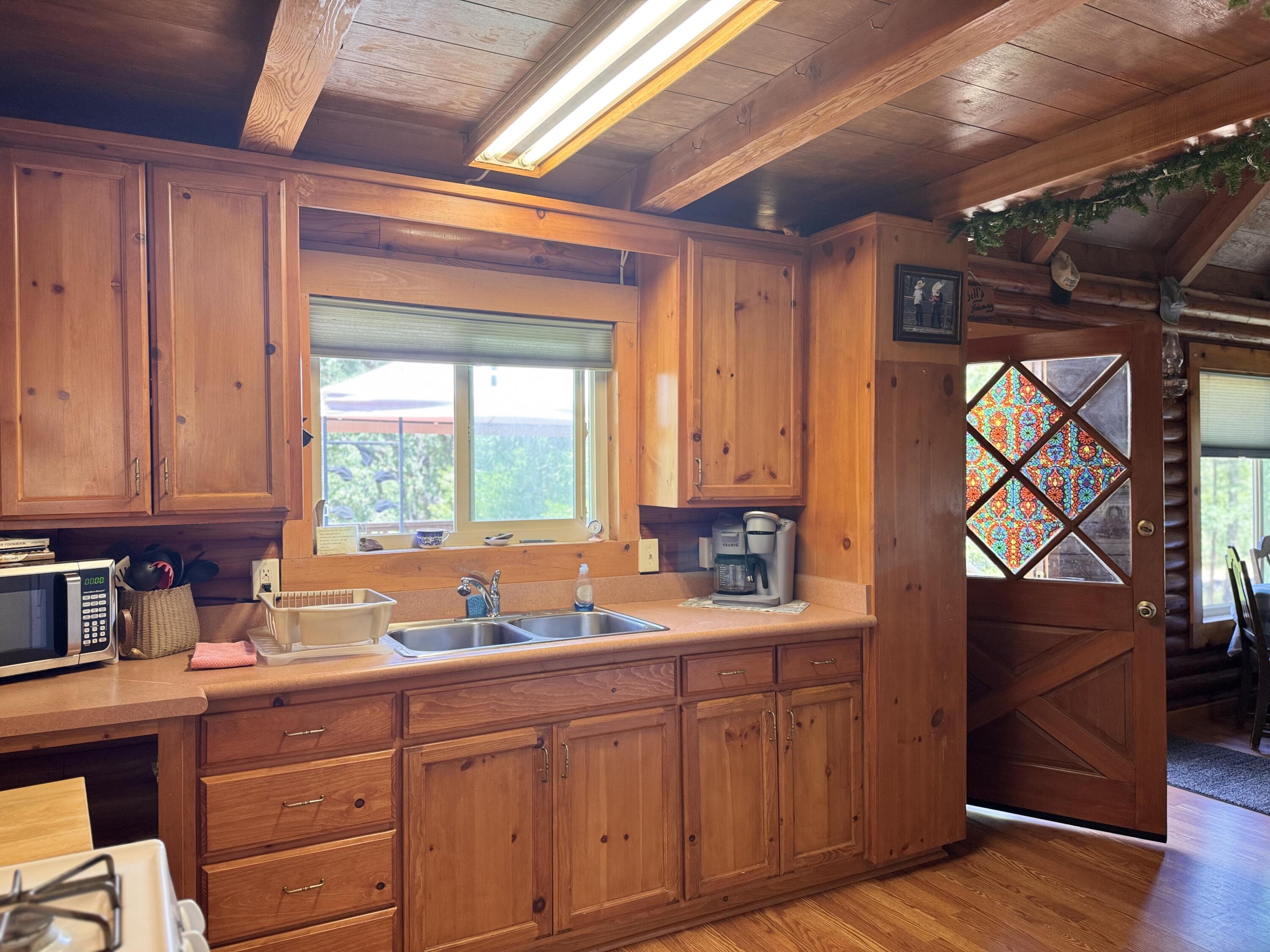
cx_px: 635
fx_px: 881
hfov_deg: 71.6
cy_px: 476
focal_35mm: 24
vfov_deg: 56.8
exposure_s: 1/60
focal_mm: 6.76
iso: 125
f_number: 1.78
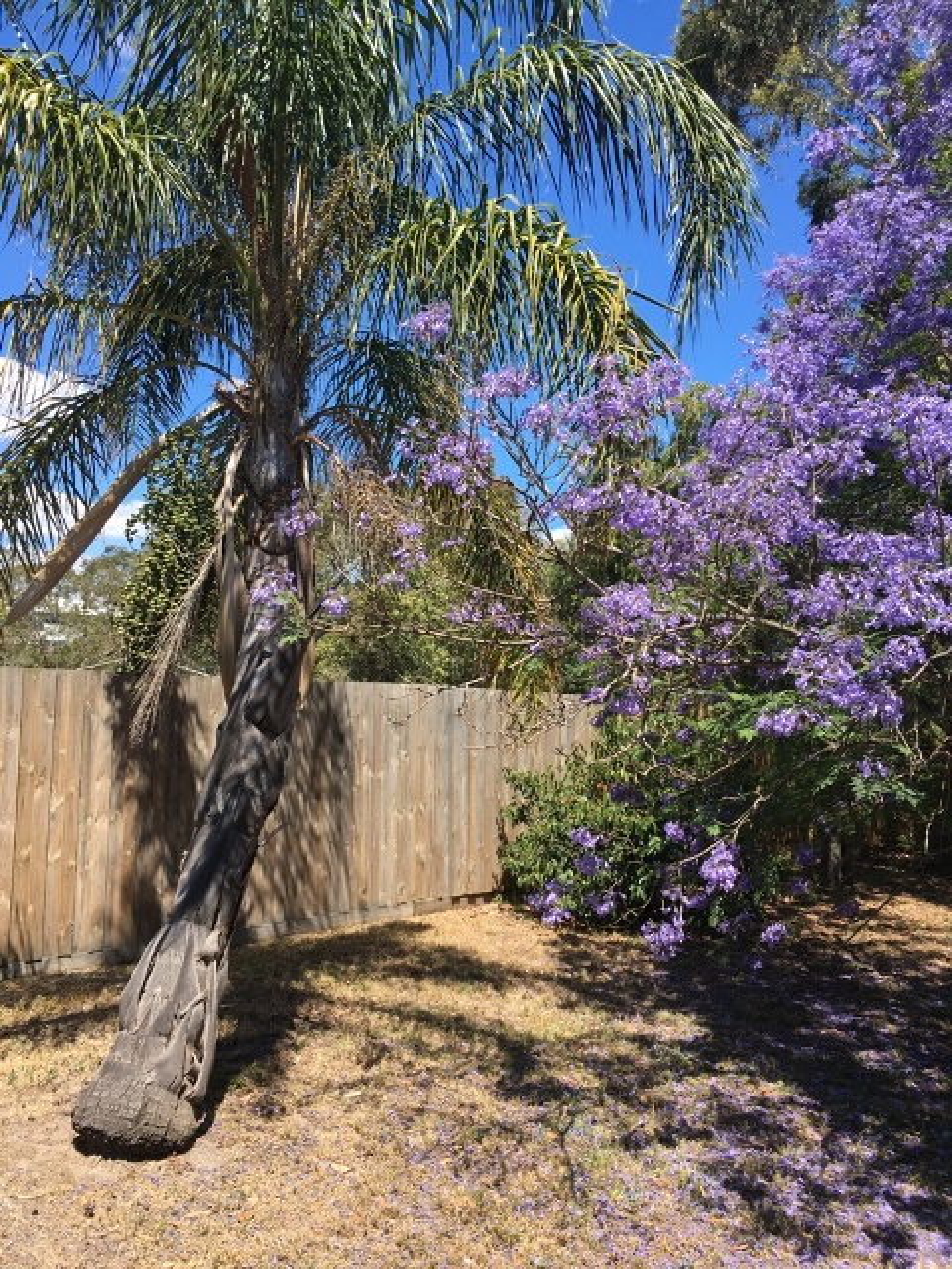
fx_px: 1063
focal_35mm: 29
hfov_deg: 48.2
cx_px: 476
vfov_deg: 61.7
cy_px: 634
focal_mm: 4.15
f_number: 2.2
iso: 25
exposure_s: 1/810
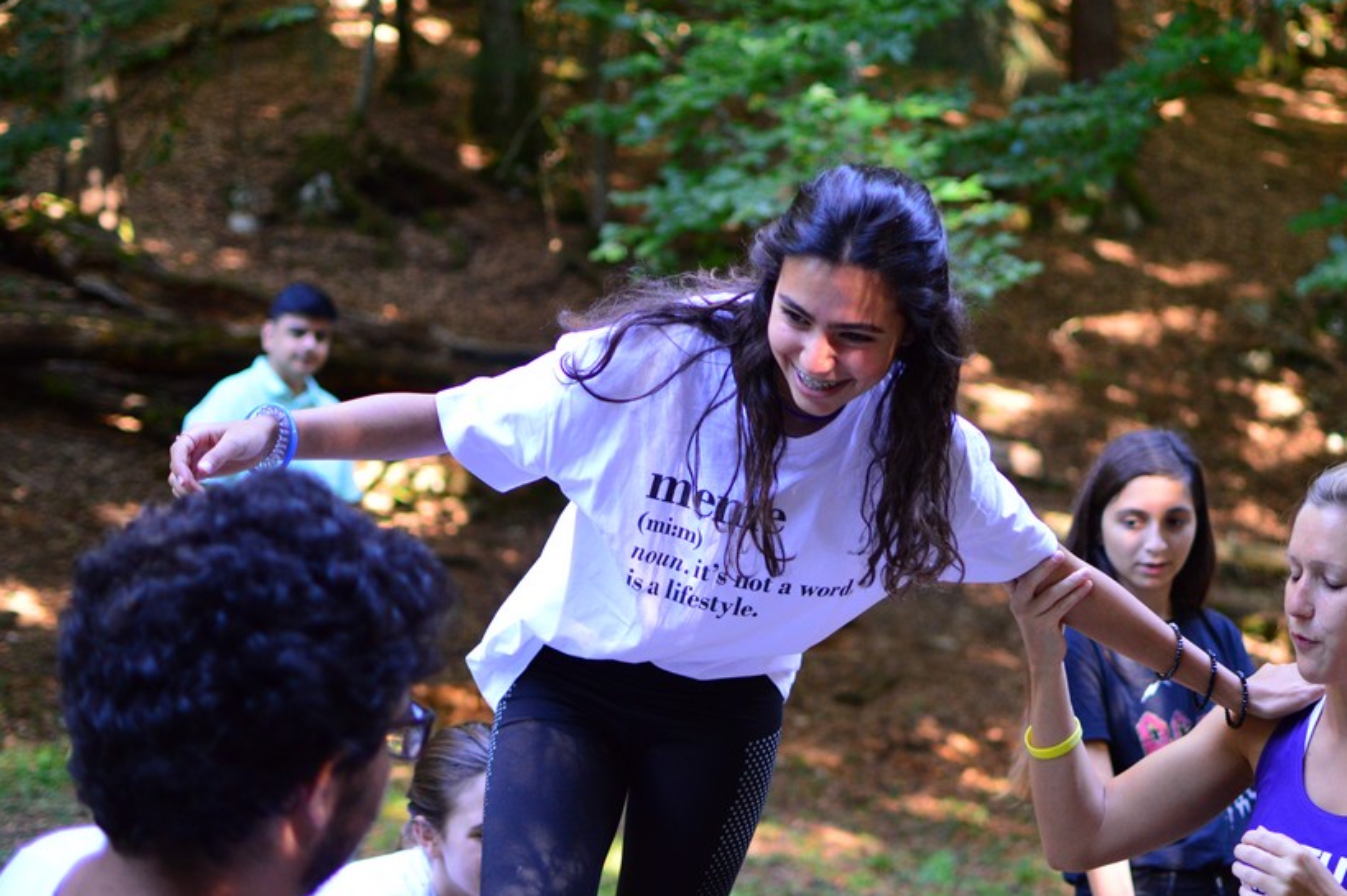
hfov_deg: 30.6
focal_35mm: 66
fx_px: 2454
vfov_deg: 20.7
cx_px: 826
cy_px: 463
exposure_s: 1/320
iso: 800
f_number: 1.8
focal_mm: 35
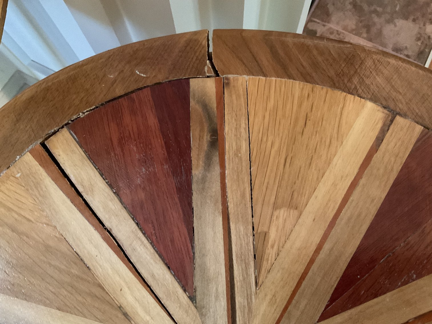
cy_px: 162
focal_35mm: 29
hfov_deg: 61.7
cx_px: 216
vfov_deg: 48.2
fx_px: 362
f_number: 1.8
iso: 500
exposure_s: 1/30
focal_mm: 3
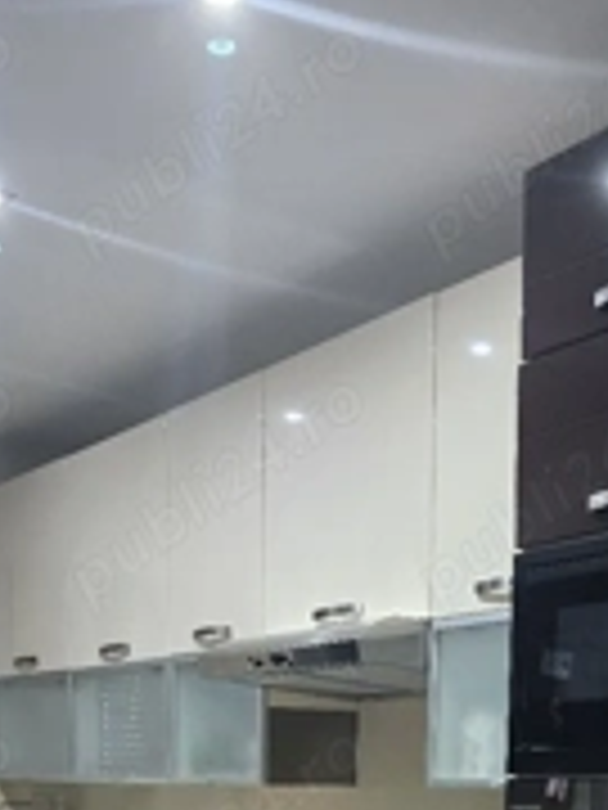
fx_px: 1194
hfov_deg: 28.6
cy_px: 896
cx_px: 306
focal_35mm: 51
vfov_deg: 32.8
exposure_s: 1/101
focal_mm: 6.3
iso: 1000
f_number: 1.7
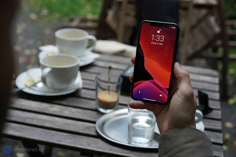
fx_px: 361
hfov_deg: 36.2
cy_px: 78
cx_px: 118
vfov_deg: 24.6
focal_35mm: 55
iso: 500
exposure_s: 1/200
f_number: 4.5
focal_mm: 55
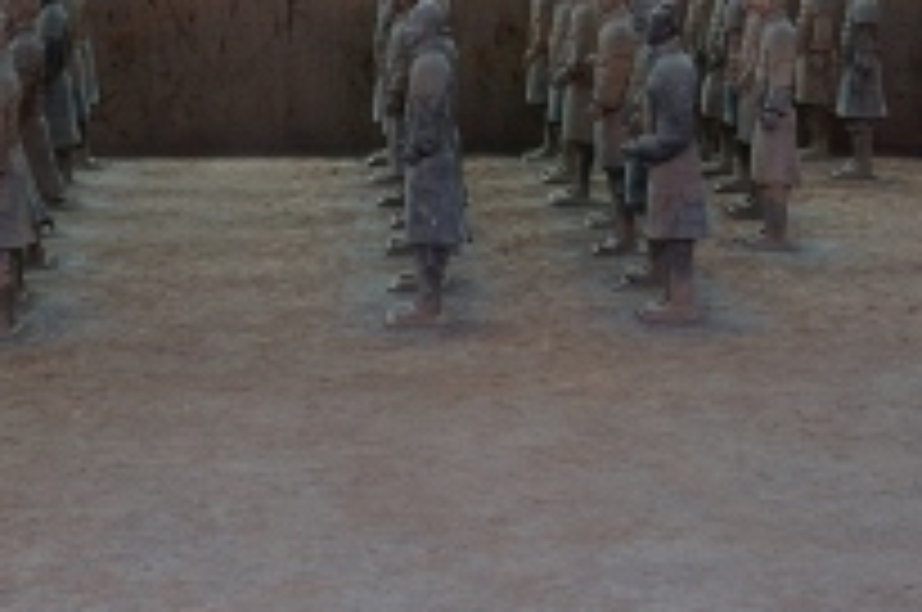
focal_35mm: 88
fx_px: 2250
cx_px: 526
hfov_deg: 23.1
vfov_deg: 15.3
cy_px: 74
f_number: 4.5
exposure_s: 1/60
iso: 500
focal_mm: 30
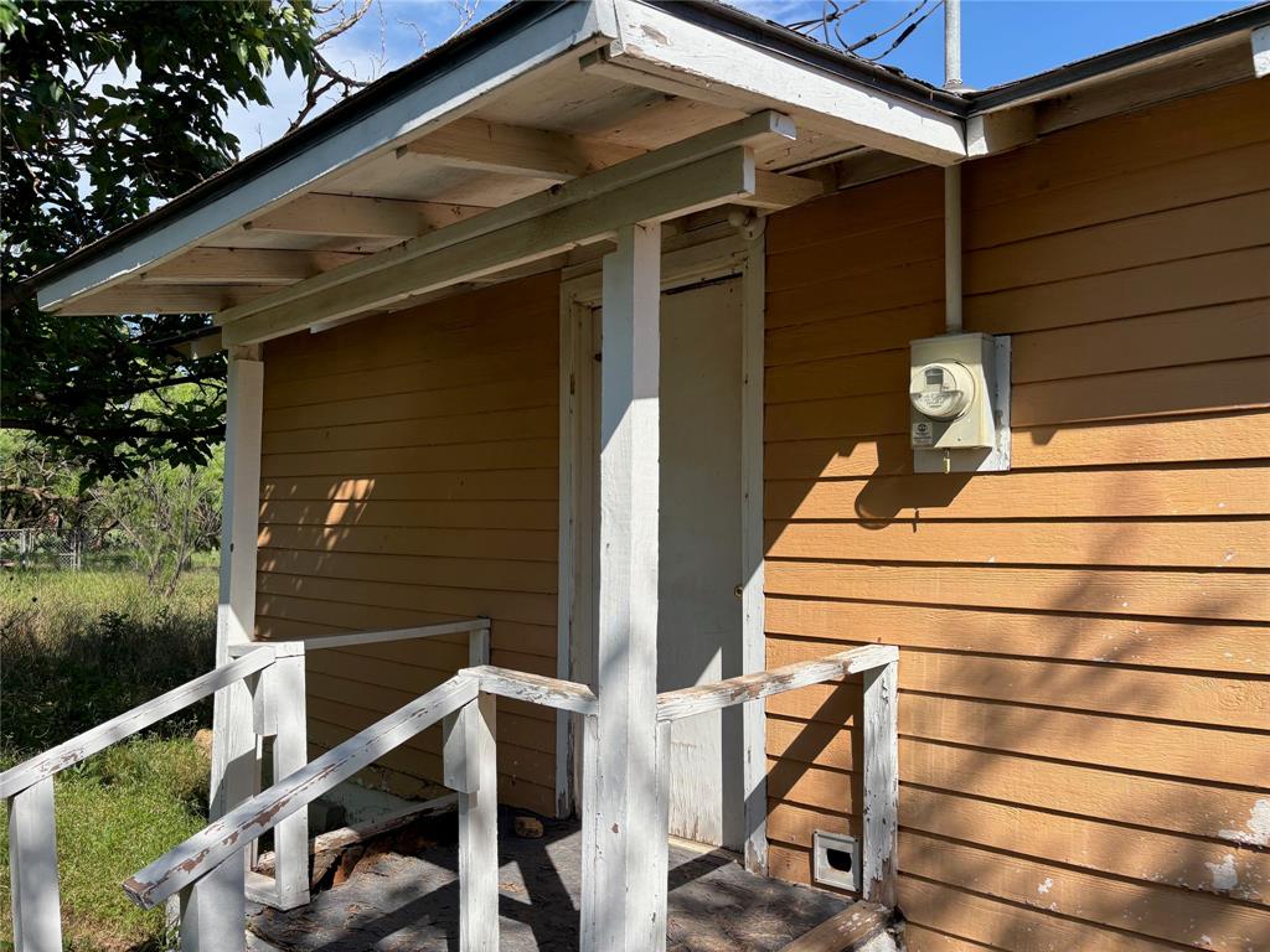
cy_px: 476
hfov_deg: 67.3
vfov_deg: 53.1
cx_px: 635
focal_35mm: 26
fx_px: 954
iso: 50
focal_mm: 5.96
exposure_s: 1/2571
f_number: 1.6
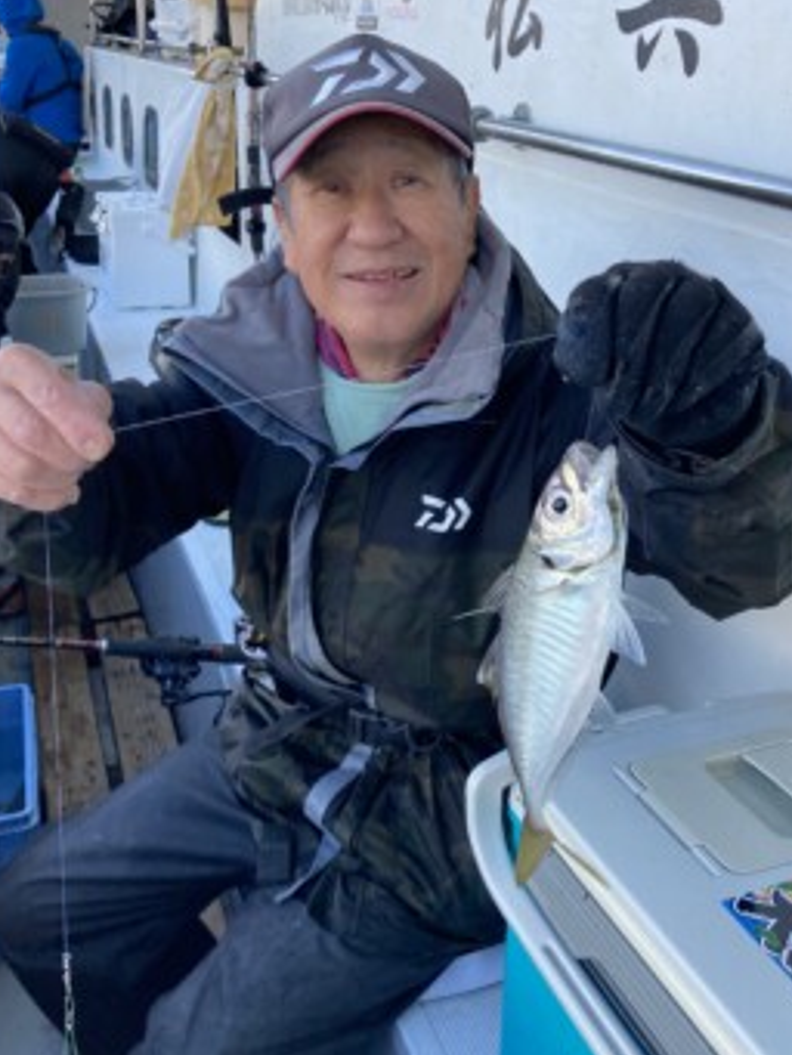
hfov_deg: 38.5
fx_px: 1128
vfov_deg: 50.1
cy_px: 489
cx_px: 486
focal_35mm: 37
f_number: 1.8
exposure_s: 1/121
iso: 25
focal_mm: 3.99
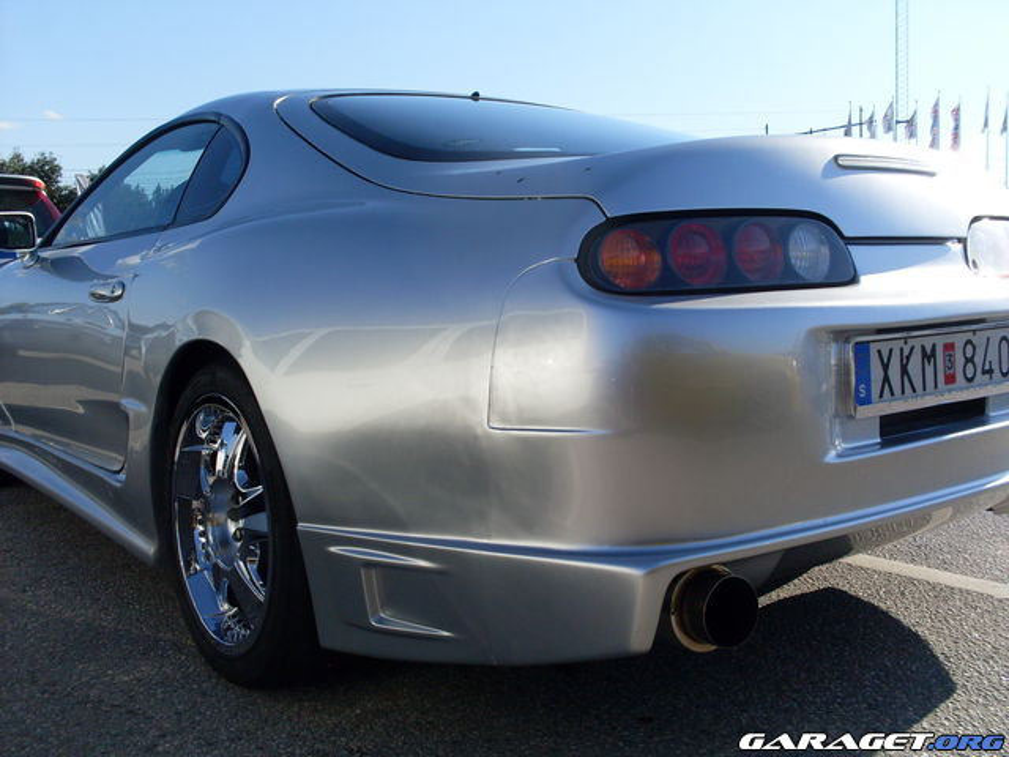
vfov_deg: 37.7
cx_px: 504
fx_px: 1108
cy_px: 378
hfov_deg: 49.0
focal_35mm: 38
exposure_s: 1/180
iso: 80
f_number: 8.4
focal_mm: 6.3
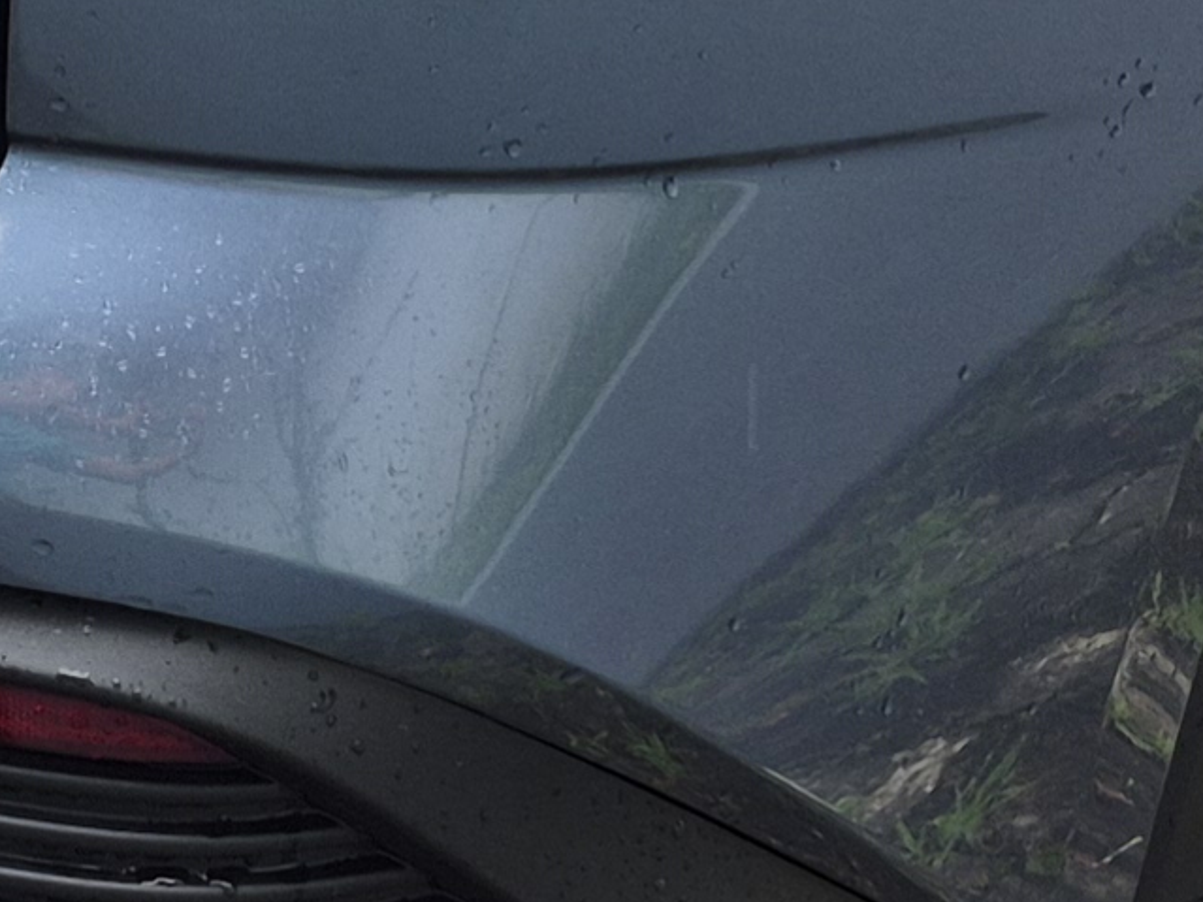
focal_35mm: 144
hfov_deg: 13.6
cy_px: -480
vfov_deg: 10.0
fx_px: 5003
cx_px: 235
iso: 25
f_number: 1.8
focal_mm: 5.4
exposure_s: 1/229
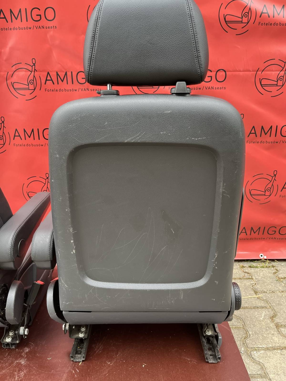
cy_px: 190
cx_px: 143
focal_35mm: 26
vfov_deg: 67.3
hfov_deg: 53.1
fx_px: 286
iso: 80
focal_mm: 5.1
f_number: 1.6
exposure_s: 1/121
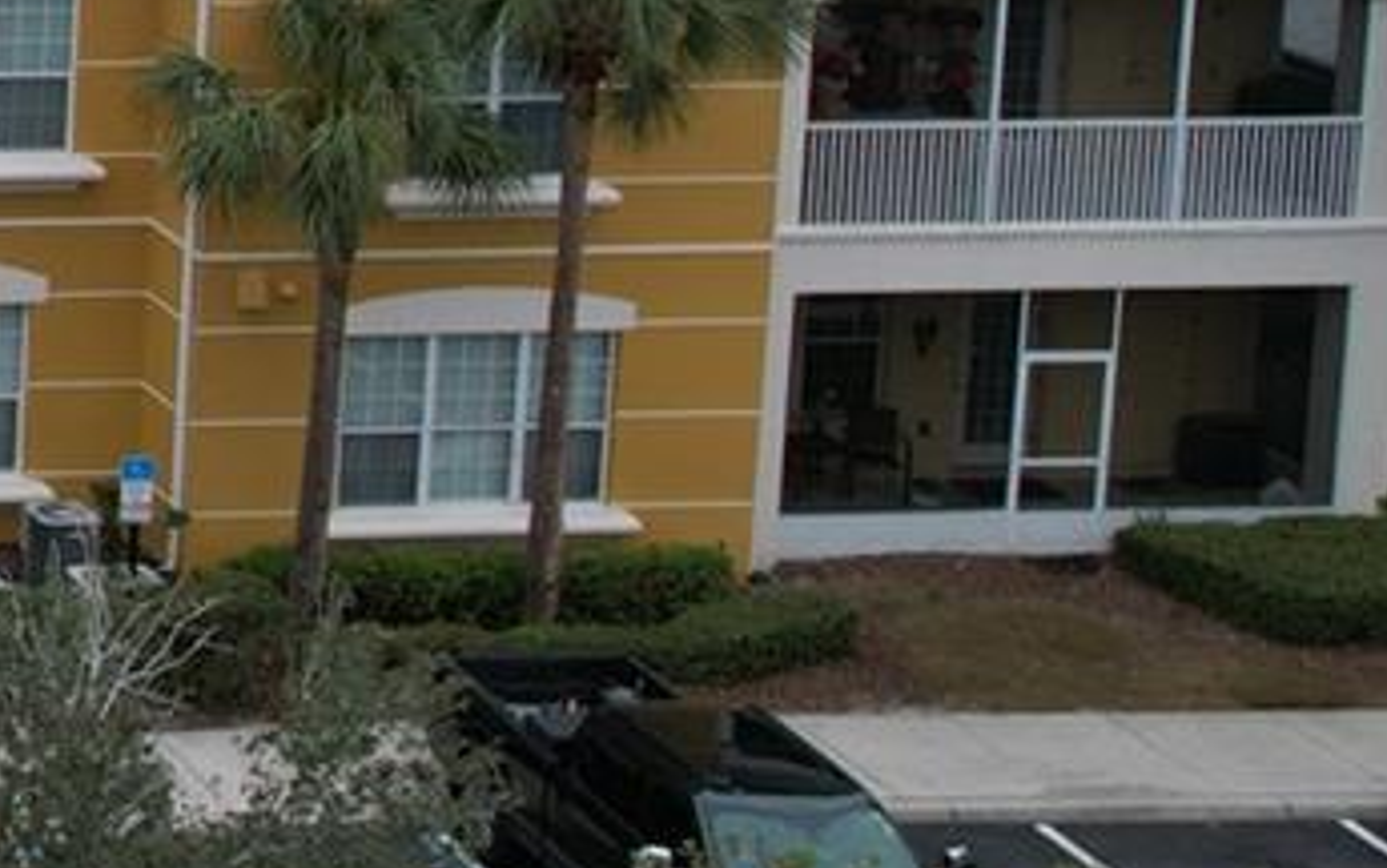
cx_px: -1435
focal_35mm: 104
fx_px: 3933
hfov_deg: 15.6
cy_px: -470
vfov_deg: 12.0
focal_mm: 8.38
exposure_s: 1/1250
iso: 120
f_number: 2.8
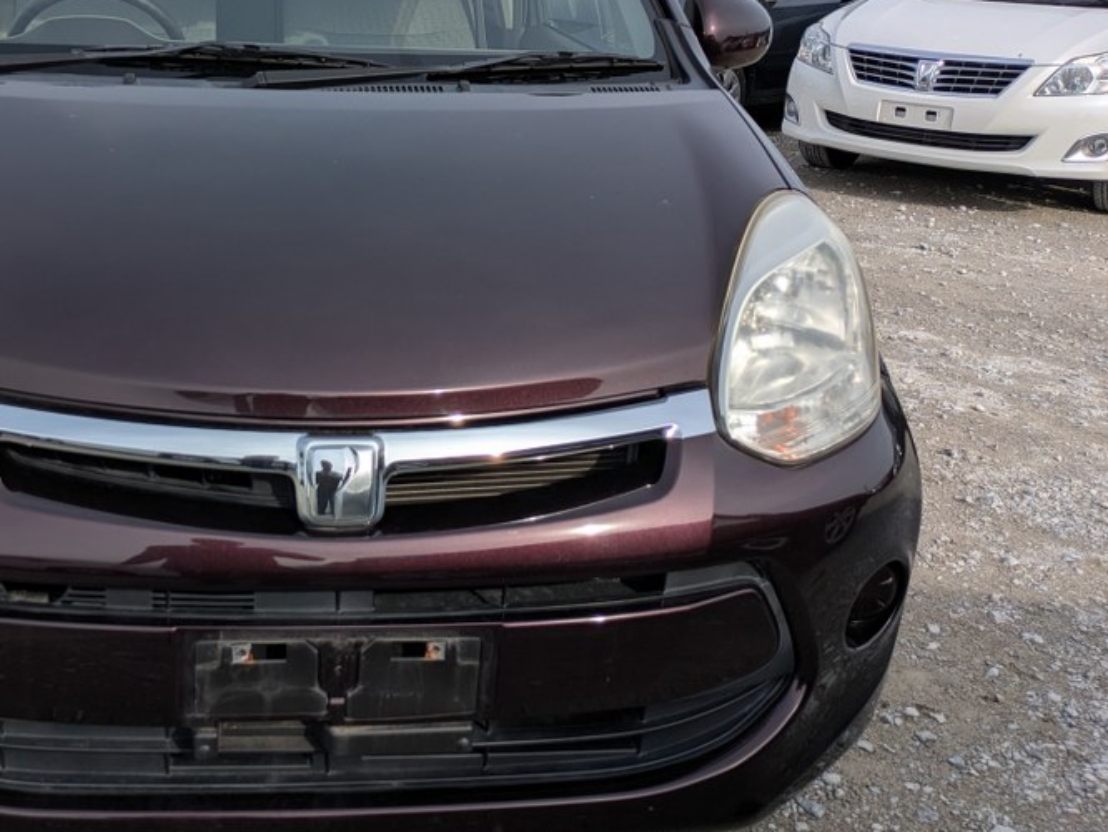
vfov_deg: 35.6
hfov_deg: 45.4
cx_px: 300
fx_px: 1281
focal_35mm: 40
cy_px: 271
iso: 45
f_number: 1.89
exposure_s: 1/2632
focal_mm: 5.43
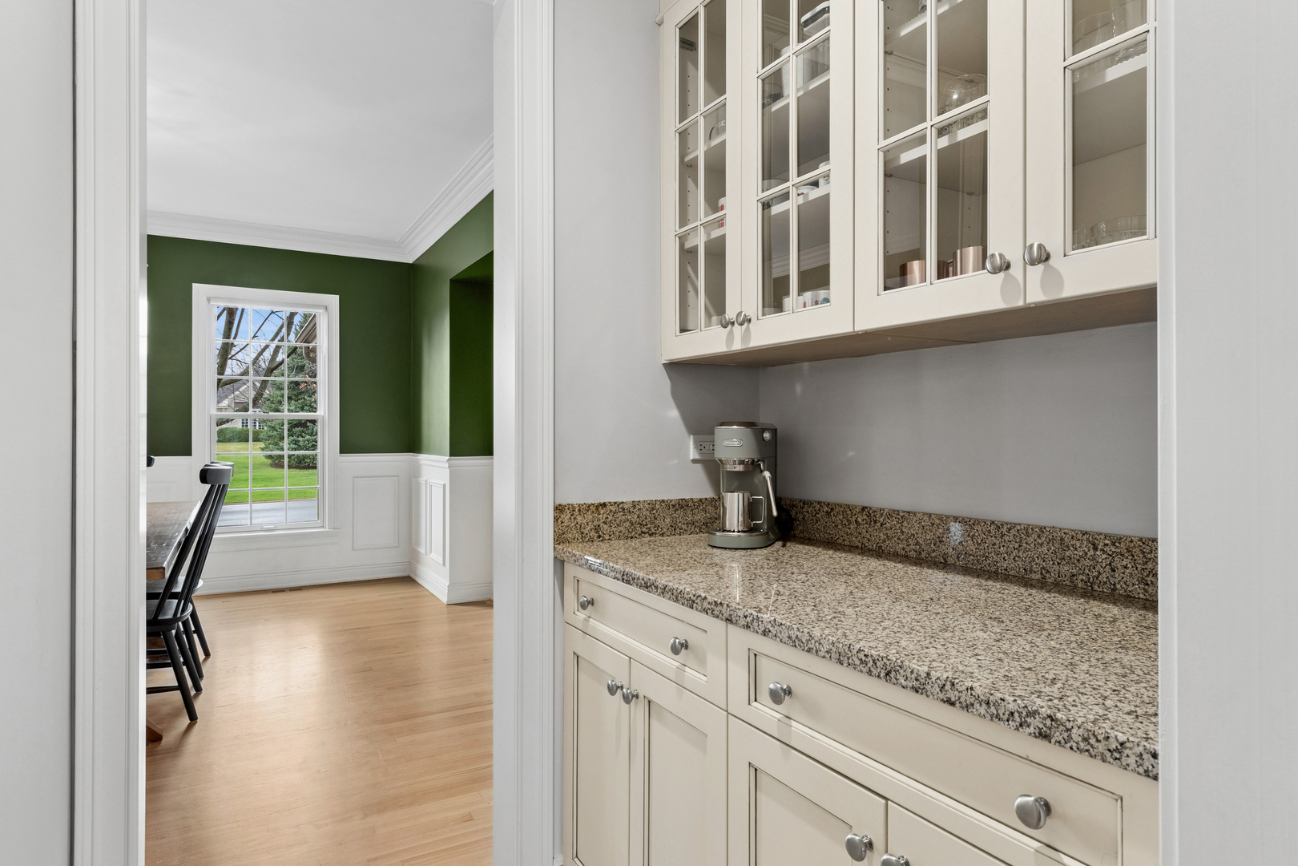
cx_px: 649
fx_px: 703
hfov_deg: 85.4
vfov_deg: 63.2
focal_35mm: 20
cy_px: 433
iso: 320
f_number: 8
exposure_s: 1/6
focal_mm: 13
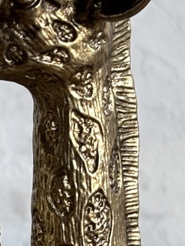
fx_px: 1802
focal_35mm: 253
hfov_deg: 5.9
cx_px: 46
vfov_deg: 7.8
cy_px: 200
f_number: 1.6
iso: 40
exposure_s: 1/100
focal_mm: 5.96
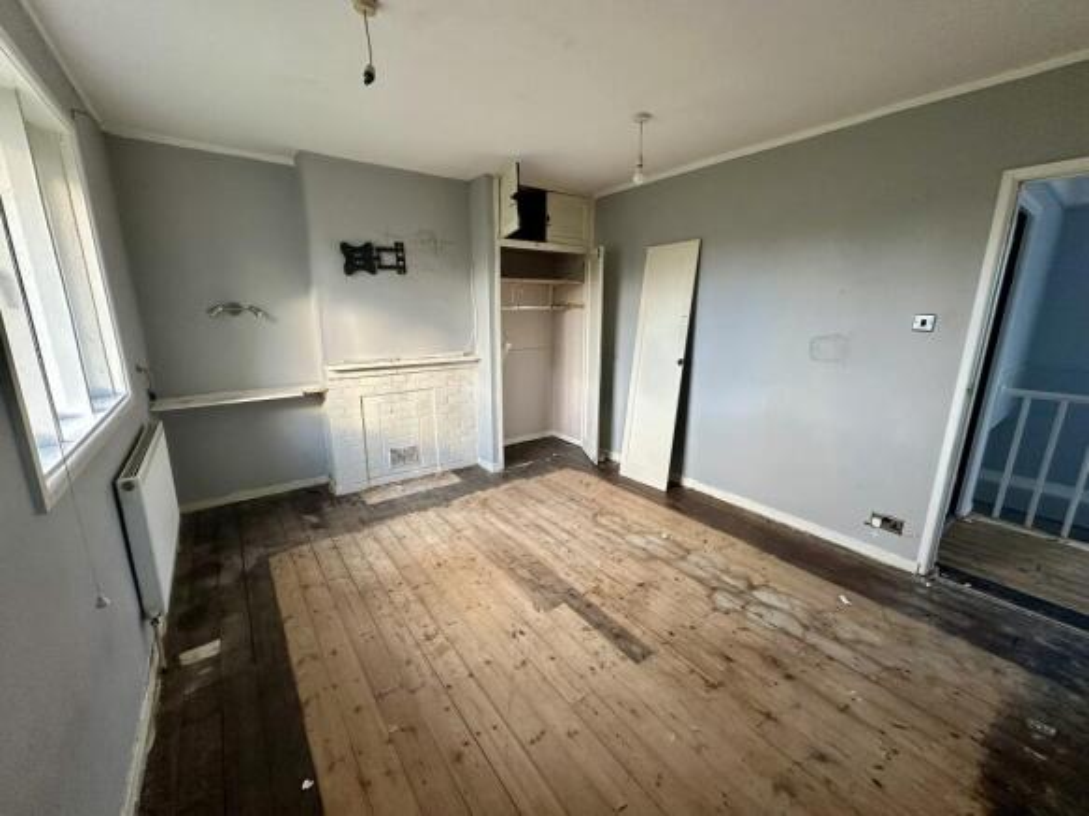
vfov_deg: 85.7
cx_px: 544
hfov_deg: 102.1
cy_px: 408
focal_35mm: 14
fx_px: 440
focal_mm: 2.22
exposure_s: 1/99
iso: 160
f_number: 2.2
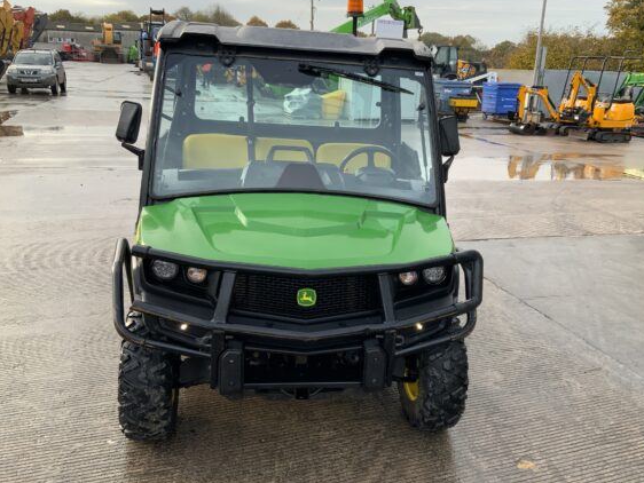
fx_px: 614
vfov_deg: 43.0
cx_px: 346
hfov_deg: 55.3
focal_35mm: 33
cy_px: 230
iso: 16
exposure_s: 1/235
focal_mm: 3
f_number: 1.8
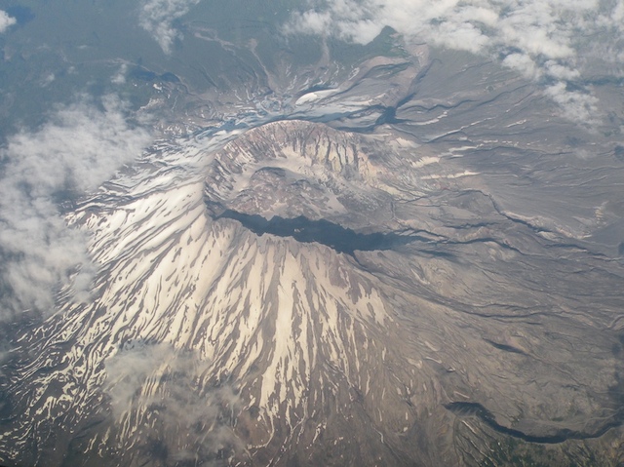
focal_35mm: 27
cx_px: 312
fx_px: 486
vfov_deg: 51.3
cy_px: 234
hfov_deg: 65.4
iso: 64
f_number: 5.6
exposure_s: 1/244
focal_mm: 4.7
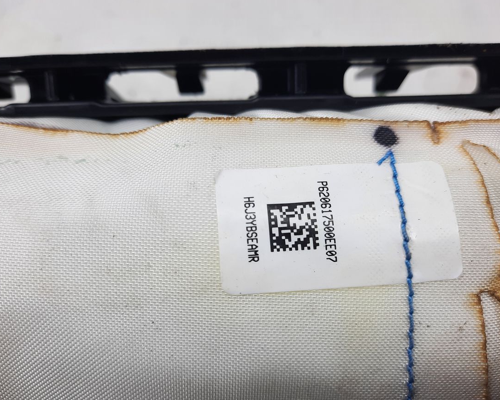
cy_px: 195
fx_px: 400
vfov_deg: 53.2
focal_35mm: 27
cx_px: 241
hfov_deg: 64.1
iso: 50
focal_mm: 4.6
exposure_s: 1/100
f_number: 2
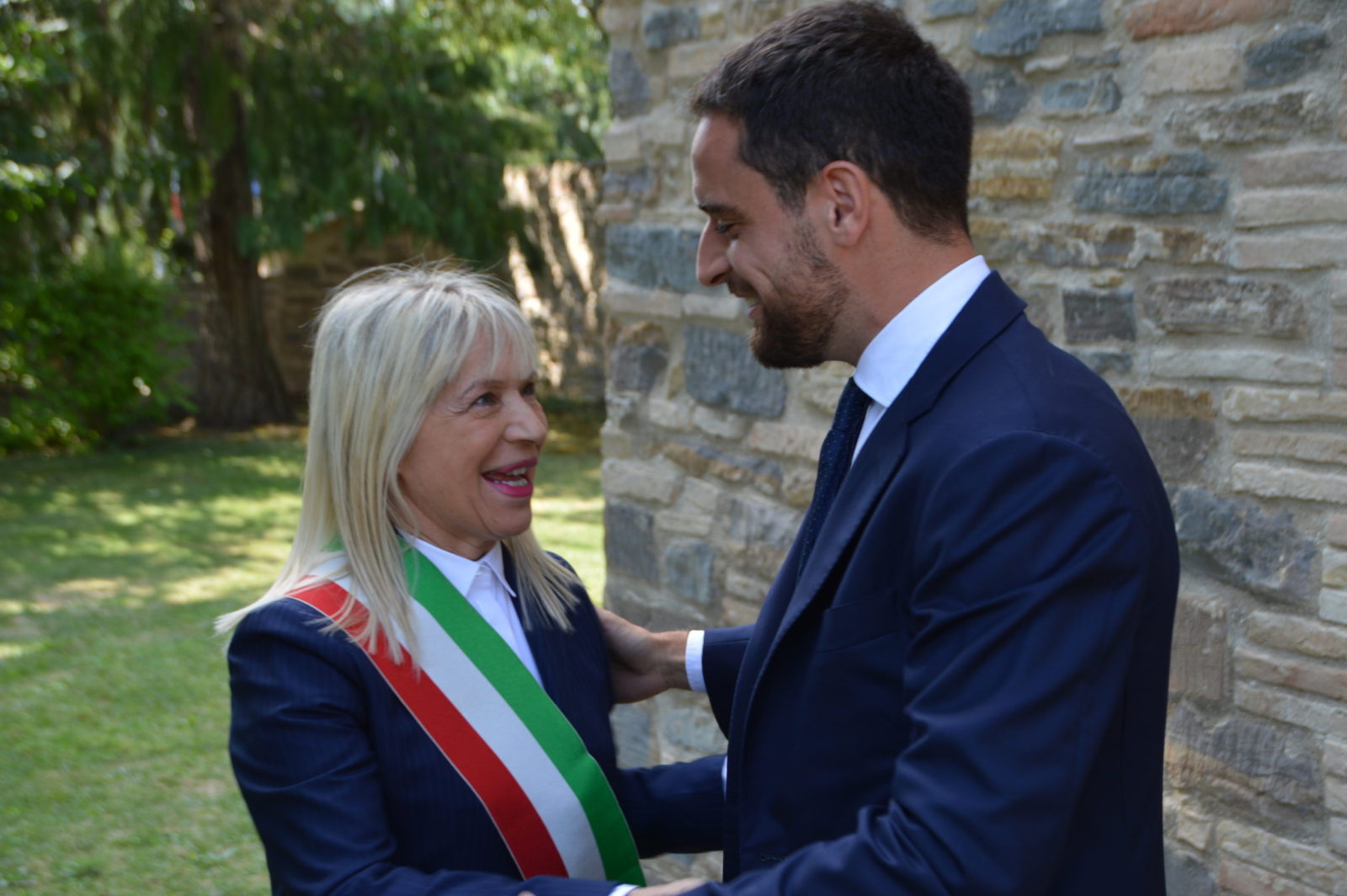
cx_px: 674
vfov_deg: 26.4
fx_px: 1907
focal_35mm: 51
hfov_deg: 38.9
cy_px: 448
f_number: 5.6
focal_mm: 34
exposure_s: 1/125
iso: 140
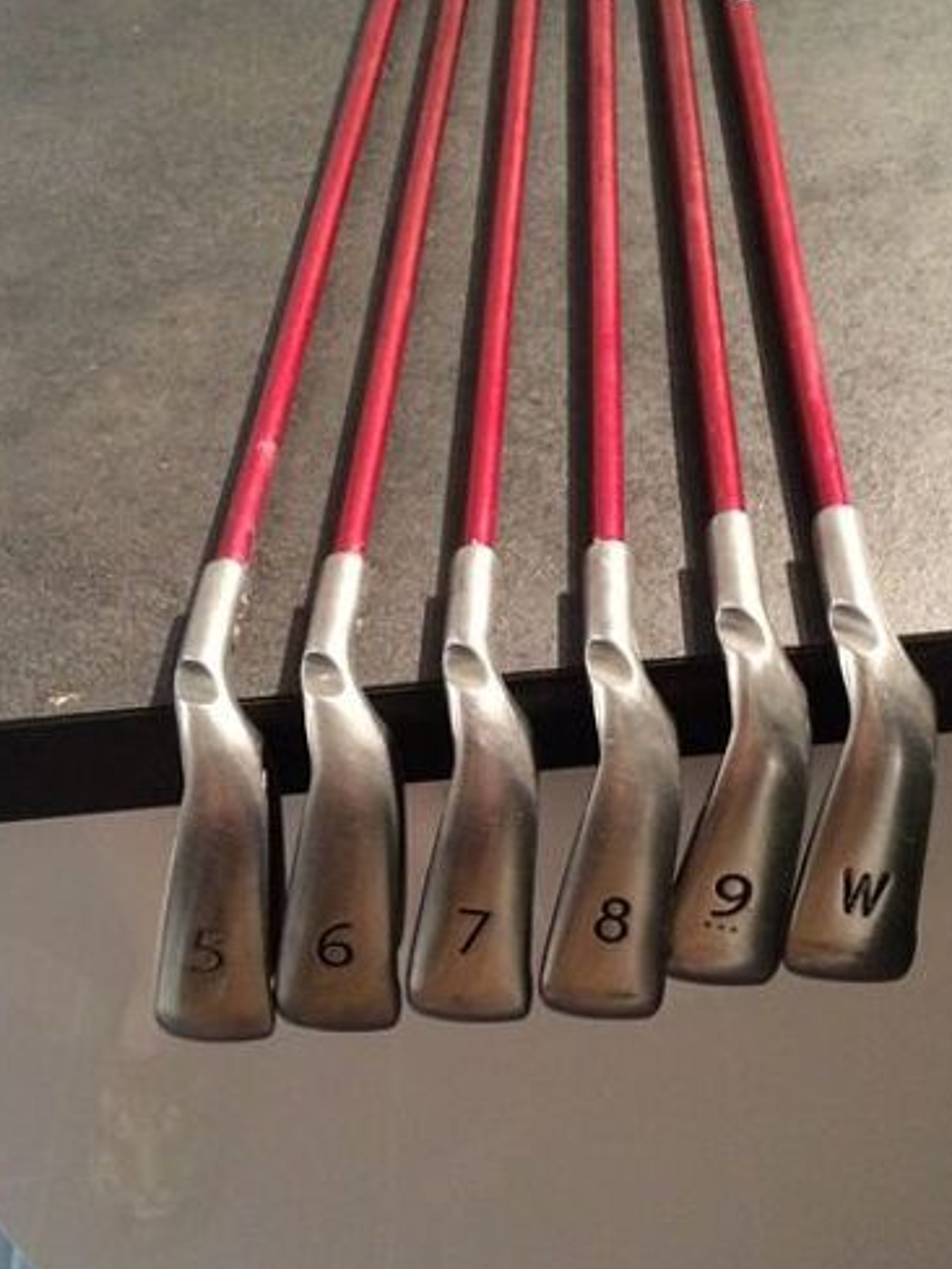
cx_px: 510
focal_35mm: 38
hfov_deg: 37.7
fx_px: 1393
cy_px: 661
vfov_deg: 49.0
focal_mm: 4.15
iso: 320
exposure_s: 1/17
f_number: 2.2
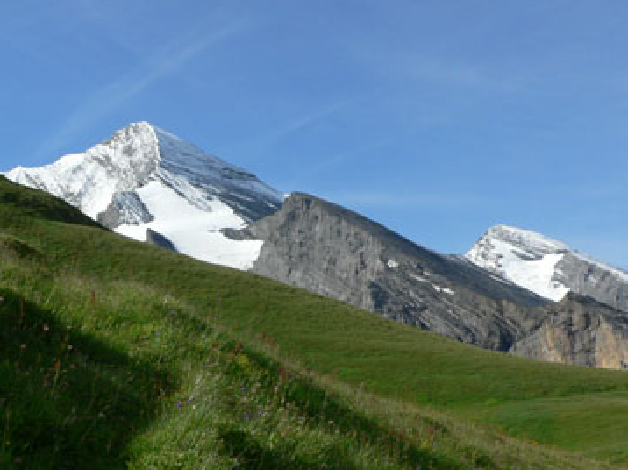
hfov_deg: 28.6
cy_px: 289
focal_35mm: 68
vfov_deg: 21.6
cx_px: 293
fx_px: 1233
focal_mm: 8.9
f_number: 8
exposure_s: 1/320
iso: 100
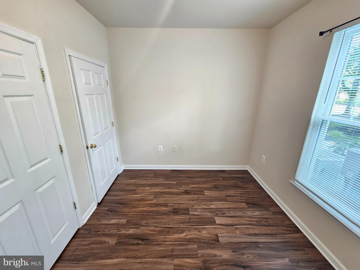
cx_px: 180
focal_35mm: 13
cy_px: 135
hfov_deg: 106.2
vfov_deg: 89.9
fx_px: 135
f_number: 2.2
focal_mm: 2.2
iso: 320
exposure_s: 1/30
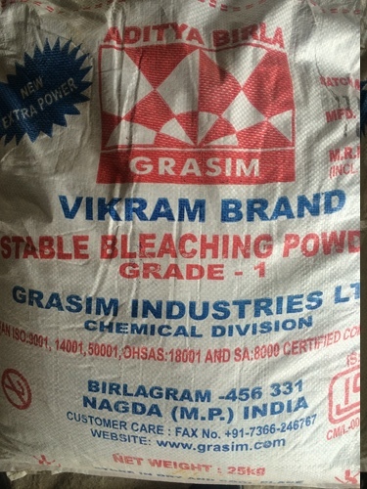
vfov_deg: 61.7
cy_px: 244
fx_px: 410
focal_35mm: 29
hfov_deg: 48.2
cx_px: 184
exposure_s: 1/33
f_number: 2.2
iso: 64
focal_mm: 4.15
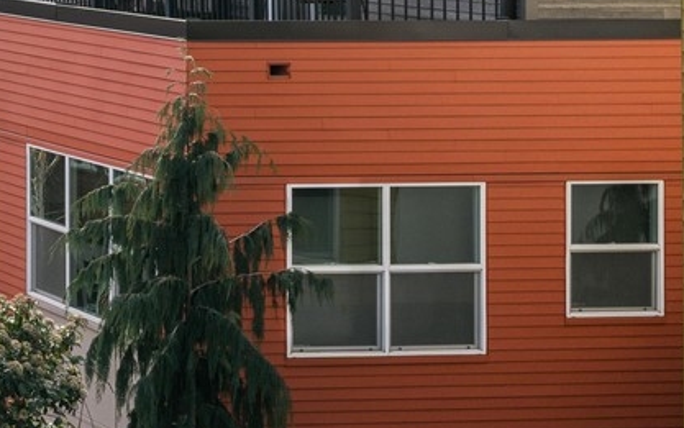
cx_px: -700
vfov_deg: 8.9
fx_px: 2704
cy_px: -170
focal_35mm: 145
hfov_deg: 12.6
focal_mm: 35
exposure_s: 1/320
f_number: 9
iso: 320
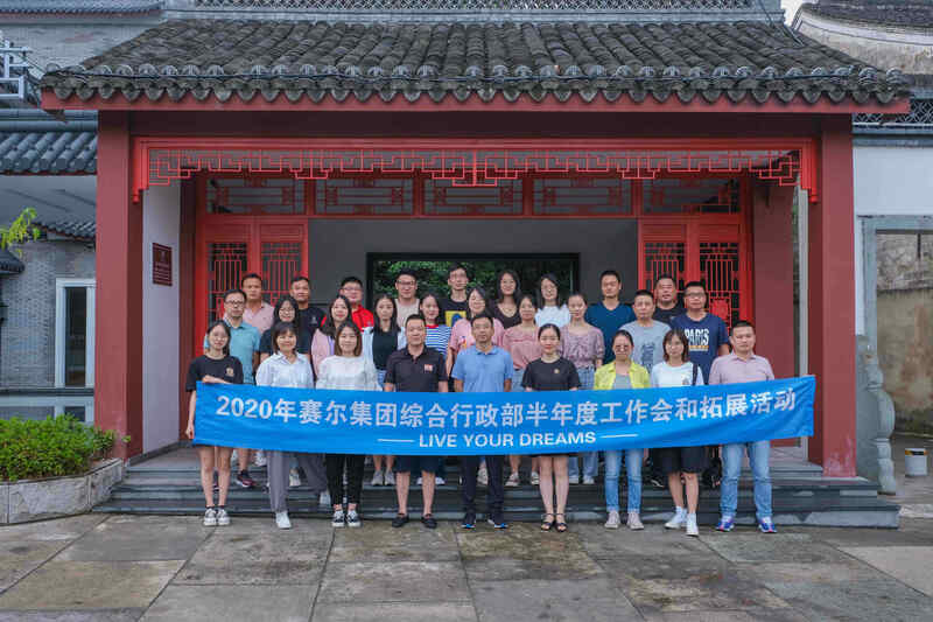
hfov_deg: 57.2
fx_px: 855
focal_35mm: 33
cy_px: 311
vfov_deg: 40.0
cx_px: 466
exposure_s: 1/100
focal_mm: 22.3
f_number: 8
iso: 320
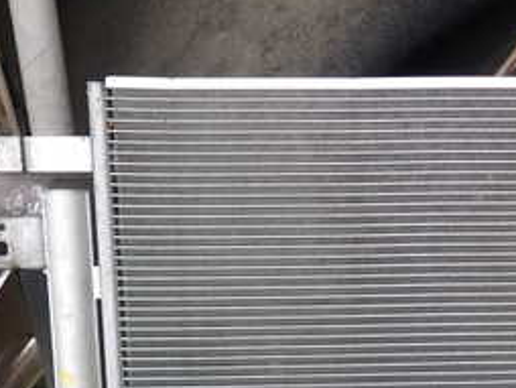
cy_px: 351
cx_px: 402
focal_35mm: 59
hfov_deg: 31.9
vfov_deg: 24.1
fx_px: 880
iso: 100
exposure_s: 1/60
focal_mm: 4.5
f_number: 2
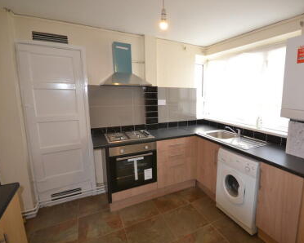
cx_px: 189
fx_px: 162
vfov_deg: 73.8
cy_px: 122
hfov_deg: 84.8
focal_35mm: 18
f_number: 4
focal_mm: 10
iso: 500
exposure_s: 1/60
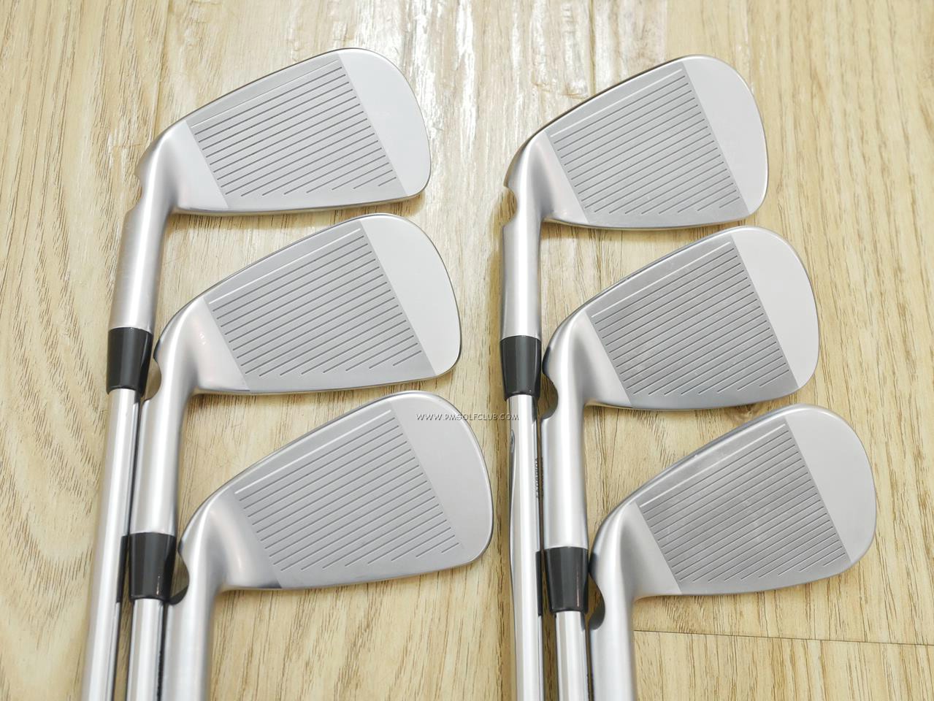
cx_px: 467
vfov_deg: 29.1
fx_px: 1349
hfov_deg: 38.2
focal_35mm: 50
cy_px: 350
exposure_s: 1/50
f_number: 4.5
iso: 1600
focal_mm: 25
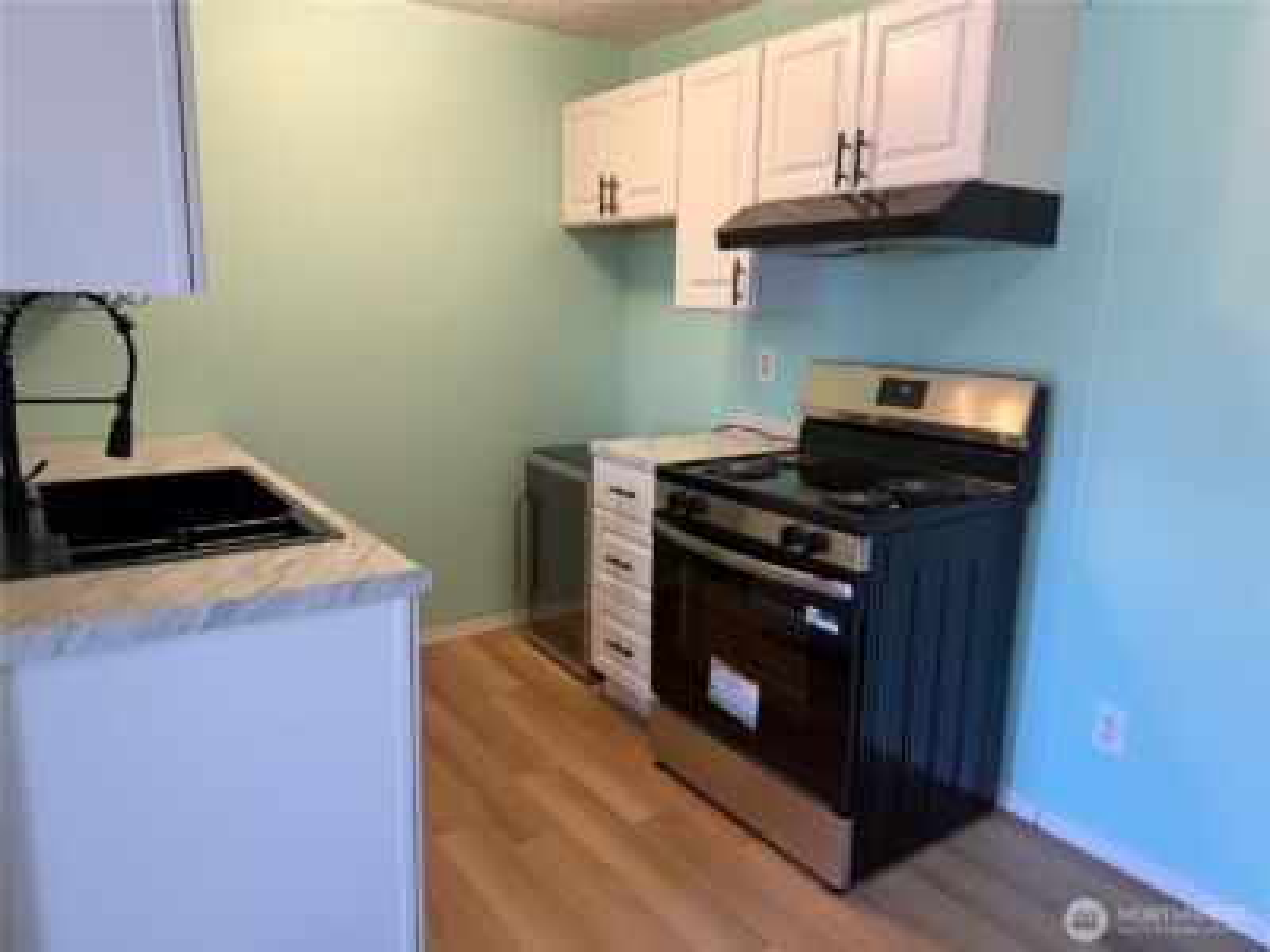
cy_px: 476
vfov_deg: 56.8
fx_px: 881
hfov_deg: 71.6
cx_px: 635
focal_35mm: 24
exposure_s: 1/120
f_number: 1.78
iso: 160
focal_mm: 6.76
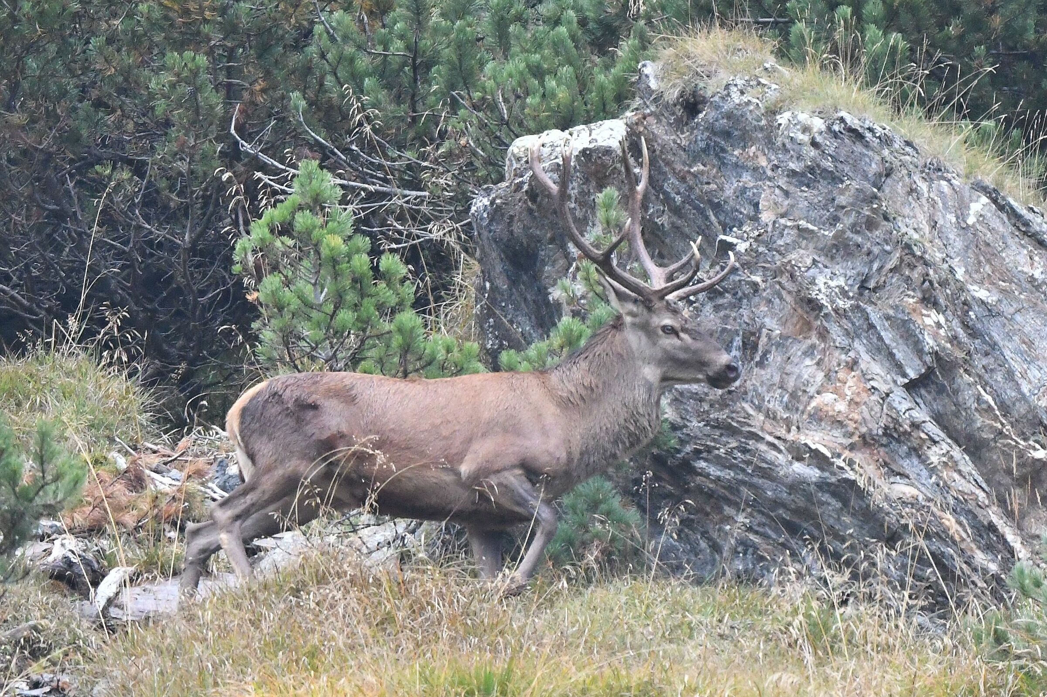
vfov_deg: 1.8
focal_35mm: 750
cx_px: 524
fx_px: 21802
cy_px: 348
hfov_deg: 2.8
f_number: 5.6
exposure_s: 1/2000
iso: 3200
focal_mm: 500
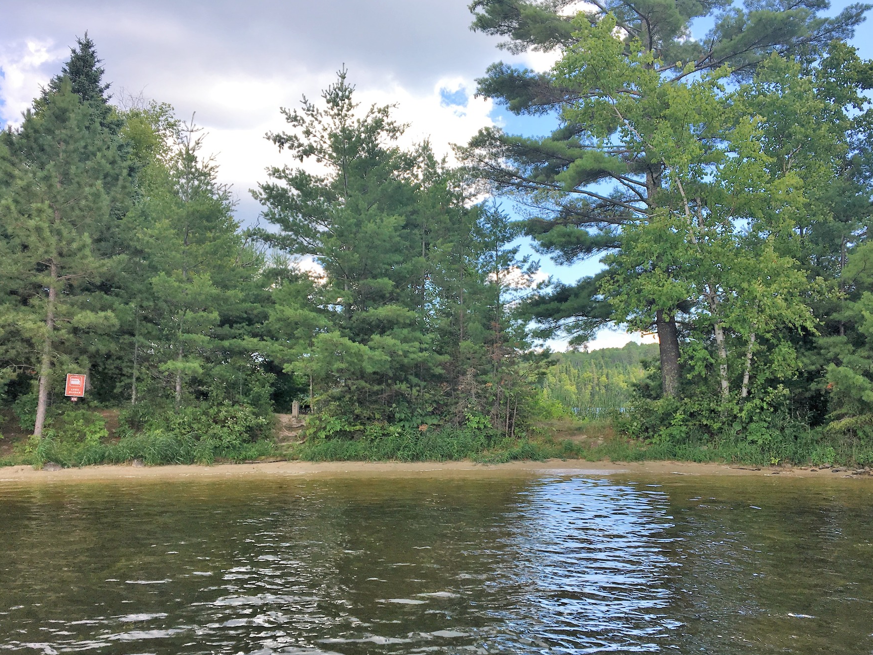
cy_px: 335
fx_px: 832
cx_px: 478
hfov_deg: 55.3
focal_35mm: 33
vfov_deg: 42.9
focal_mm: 4.15
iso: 25
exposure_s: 1/620
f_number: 2.2
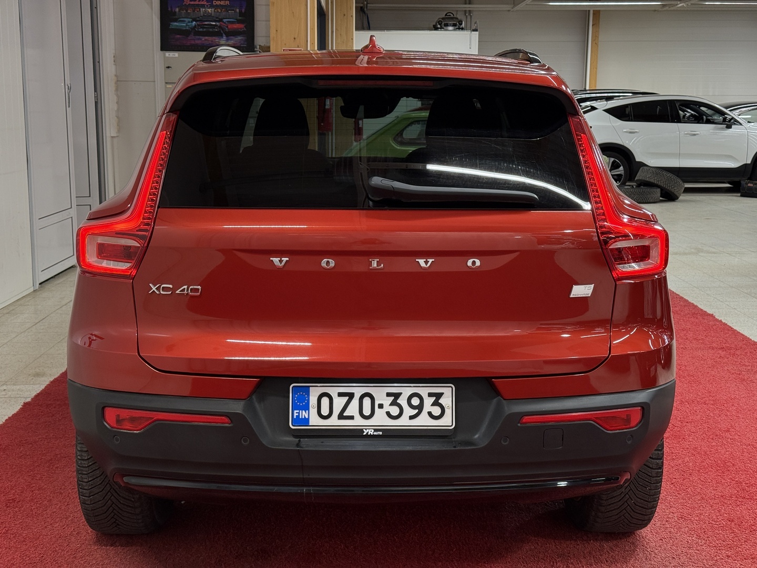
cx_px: 378
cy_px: 284
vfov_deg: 30.3
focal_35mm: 48
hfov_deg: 39.7
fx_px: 1050
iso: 100
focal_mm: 6.76
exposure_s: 1/77
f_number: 1.78
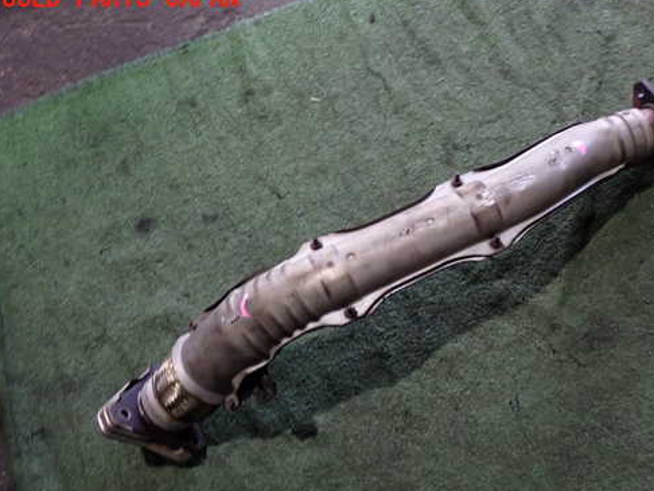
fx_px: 699
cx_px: 398
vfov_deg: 38.6
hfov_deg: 49.7
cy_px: 284
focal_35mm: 37
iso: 250
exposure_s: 1/30
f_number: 2.3
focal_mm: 5.4
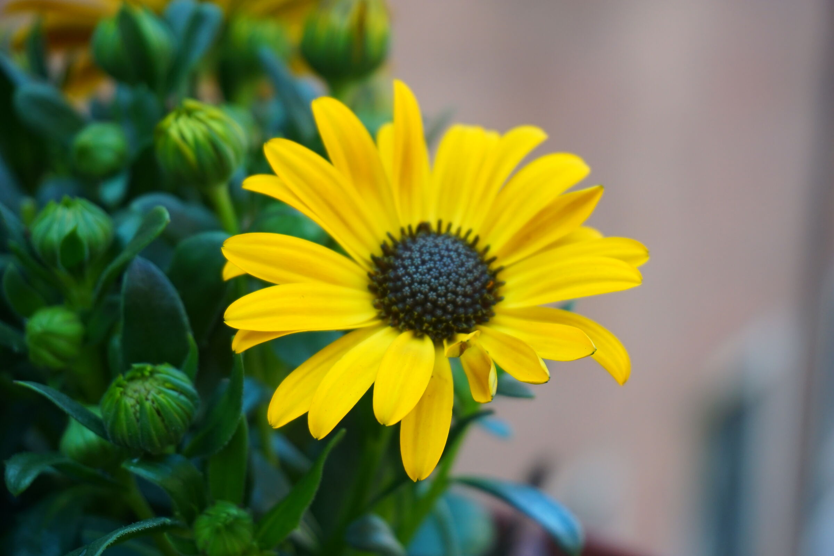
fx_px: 1703
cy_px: 278
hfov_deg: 27.5
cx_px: 417
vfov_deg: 18.5
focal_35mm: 74
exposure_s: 1/80
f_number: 5.6
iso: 400
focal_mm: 49
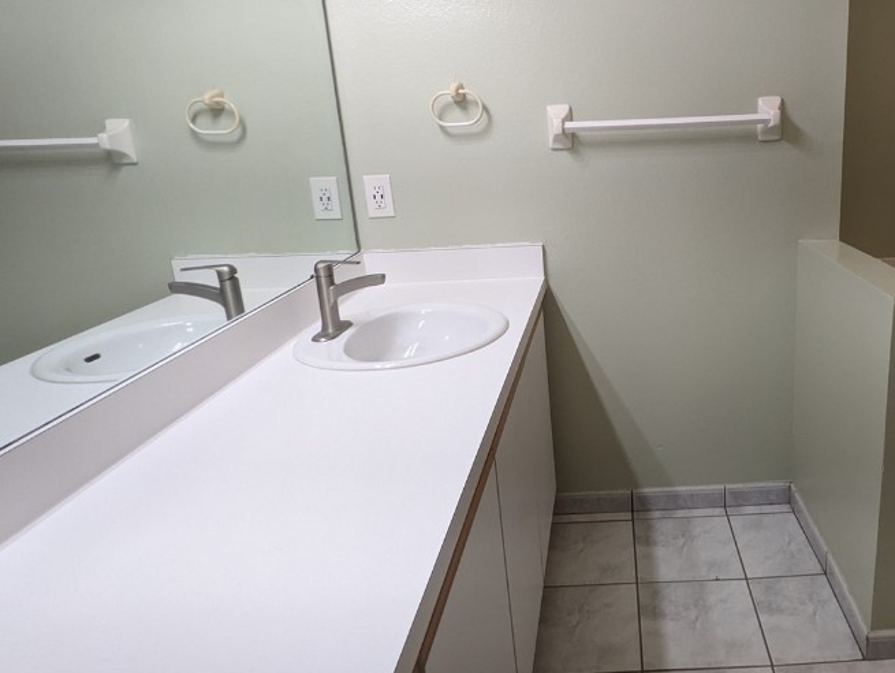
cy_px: 302
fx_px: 647
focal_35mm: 25
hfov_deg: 66.4
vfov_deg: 54.8
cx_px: 634
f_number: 2.2
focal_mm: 2.22
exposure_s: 1/50
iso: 114
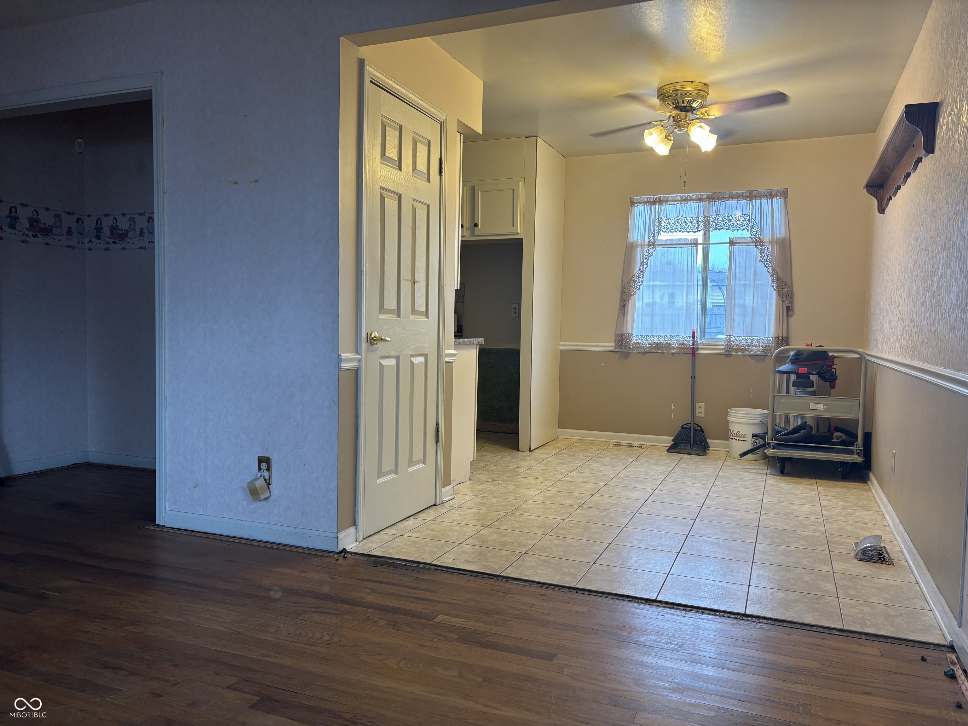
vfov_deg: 53.1
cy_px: 363
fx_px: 727
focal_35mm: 26
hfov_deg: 67.3
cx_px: 484
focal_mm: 5.96
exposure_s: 1/60
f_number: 1.6
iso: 100
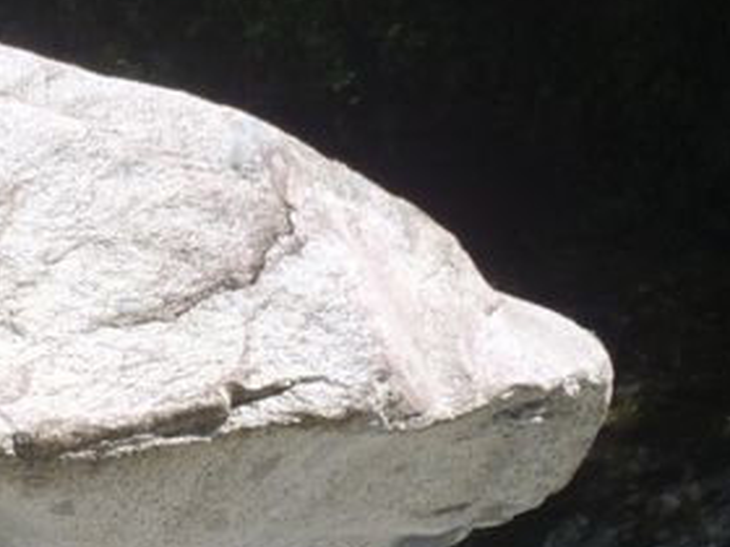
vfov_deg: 17.8
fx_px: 1687
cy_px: 594
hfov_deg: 23.8
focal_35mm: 80
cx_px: 76
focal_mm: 5
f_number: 10
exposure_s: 1/60
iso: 160
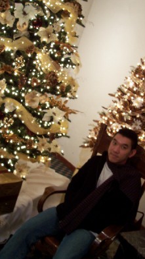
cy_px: 129
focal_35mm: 41
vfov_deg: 49.4
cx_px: 88
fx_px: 280
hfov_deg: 28.9
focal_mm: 5.6
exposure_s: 1/10
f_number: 2.8
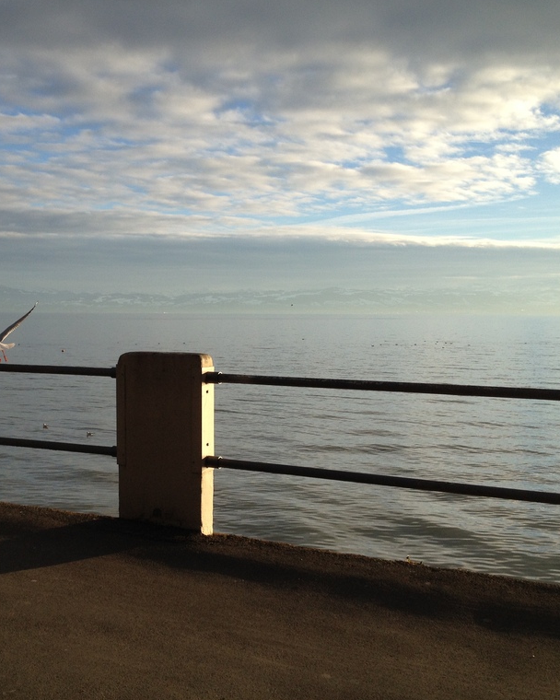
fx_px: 953
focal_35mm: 46
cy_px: 349
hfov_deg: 32.6
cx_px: 202
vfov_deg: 40.3
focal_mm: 4.28
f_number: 2.4
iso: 50
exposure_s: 1/1577
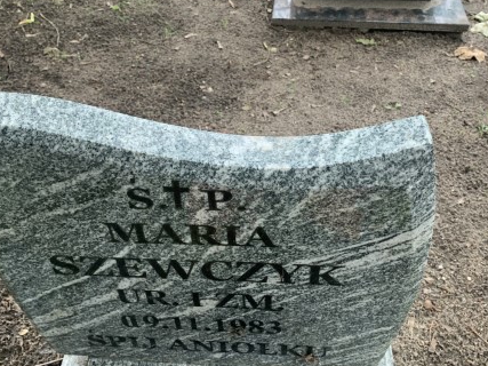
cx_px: 246
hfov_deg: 47.9
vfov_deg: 36.3
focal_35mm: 39
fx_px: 550
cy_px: 116
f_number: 1.8
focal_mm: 4.25
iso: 100
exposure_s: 1/121
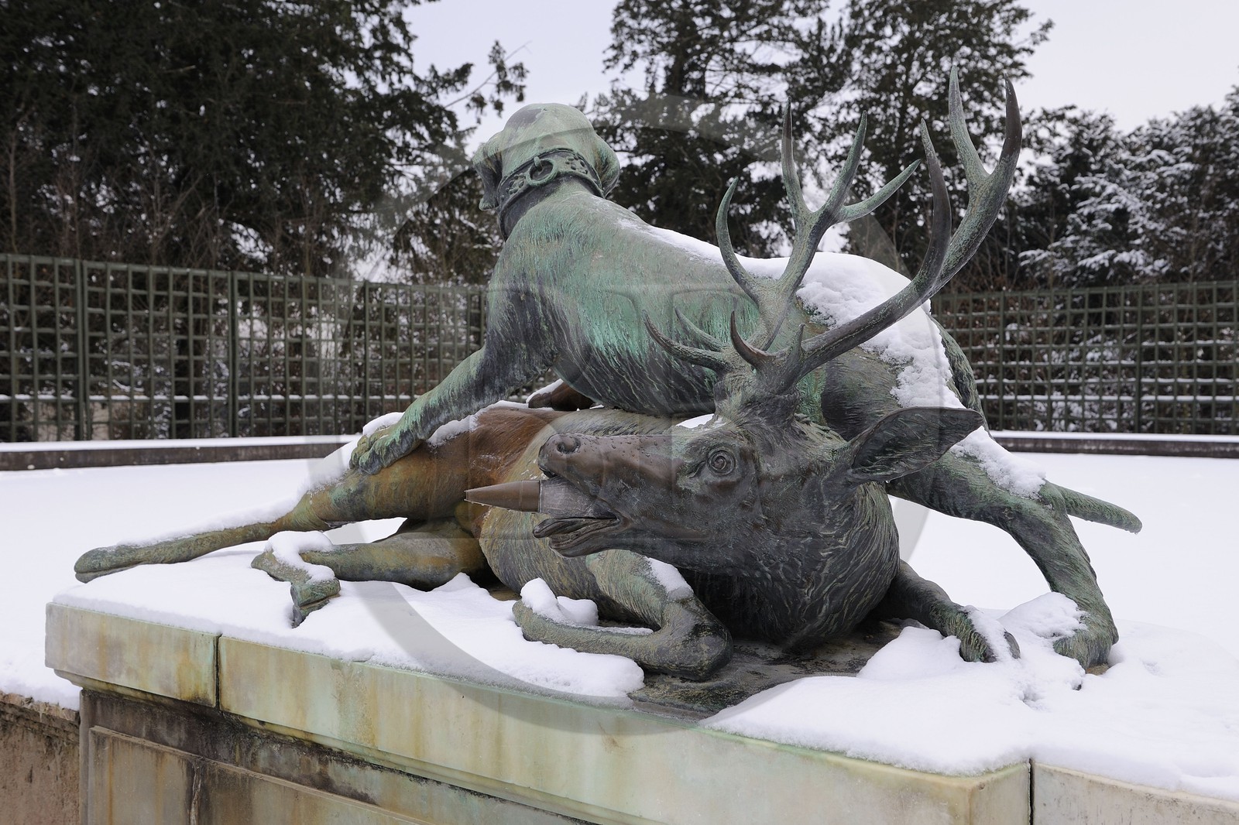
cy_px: 412
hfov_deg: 50.7
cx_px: 620
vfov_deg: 35.0
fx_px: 1307
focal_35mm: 38
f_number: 6.3
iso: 400
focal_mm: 38
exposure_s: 1/100
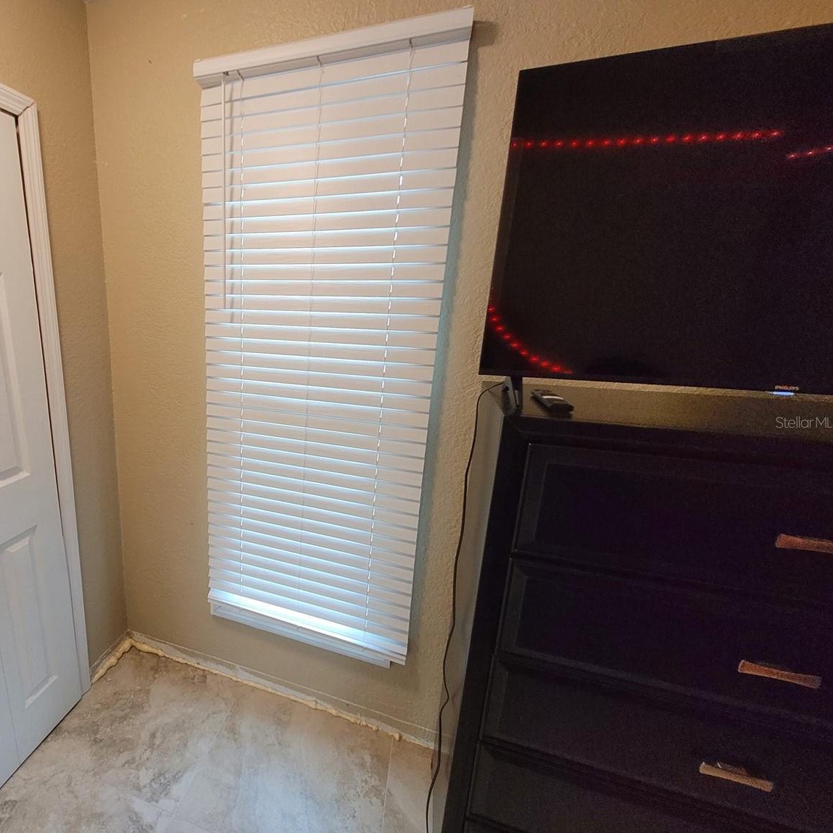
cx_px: 264
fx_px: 436
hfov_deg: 83.8
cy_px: 422
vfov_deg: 87.4
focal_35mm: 16
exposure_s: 1/60
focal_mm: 1.74
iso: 320
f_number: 2.2
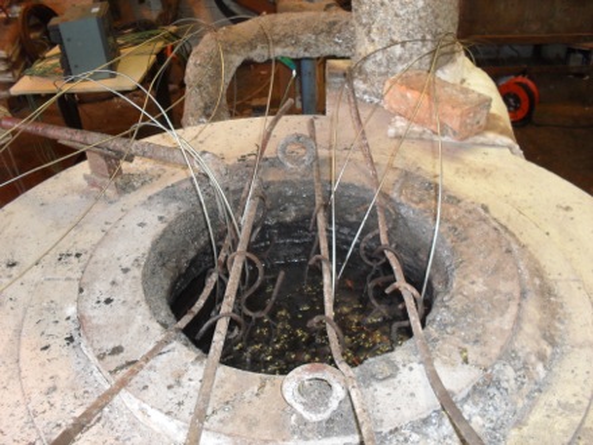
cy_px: 222
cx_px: 296
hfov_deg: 52.6
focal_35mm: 35
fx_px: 600
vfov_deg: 40.7
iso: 200
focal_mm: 6.3
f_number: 3.2
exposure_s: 1/45
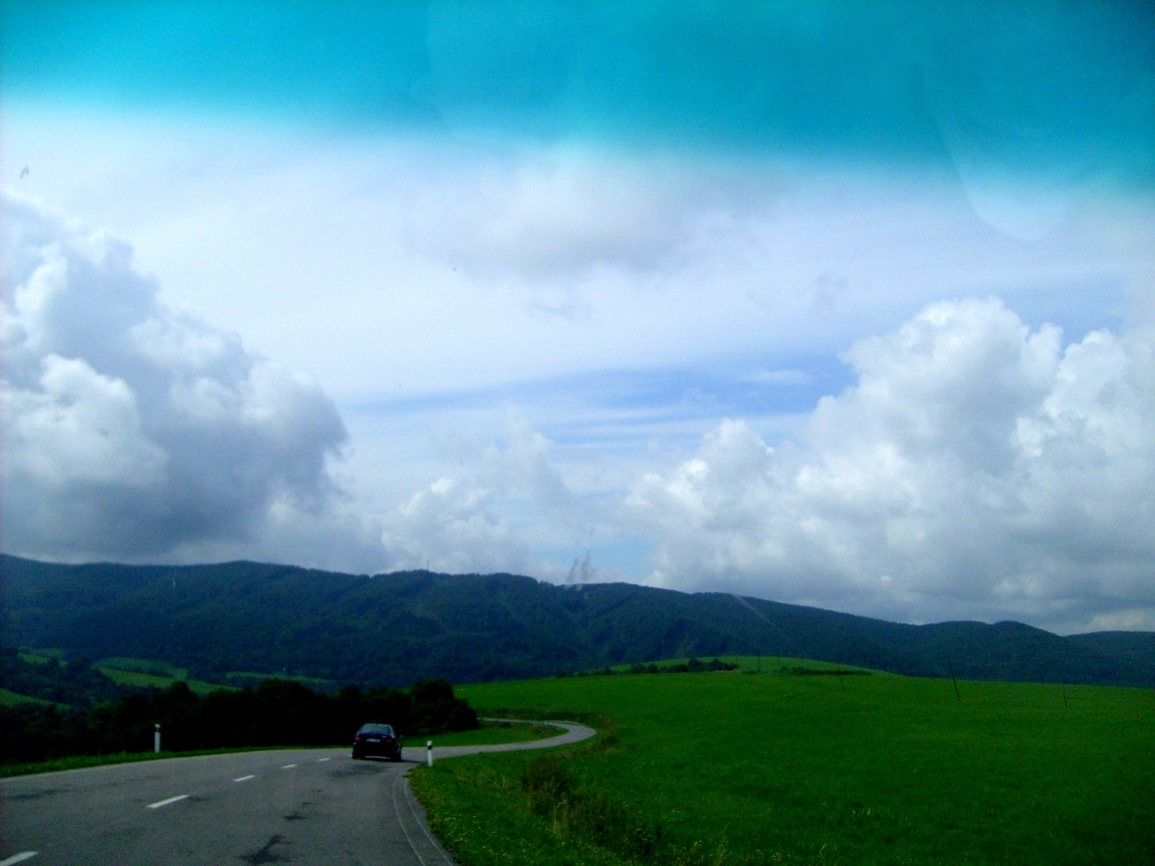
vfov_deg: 40.7
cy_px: 433
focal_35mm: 35
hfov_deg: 52.6
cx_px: 578
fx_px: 1168
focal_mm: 5.8
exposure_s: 1/500
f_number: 7.1
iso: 80
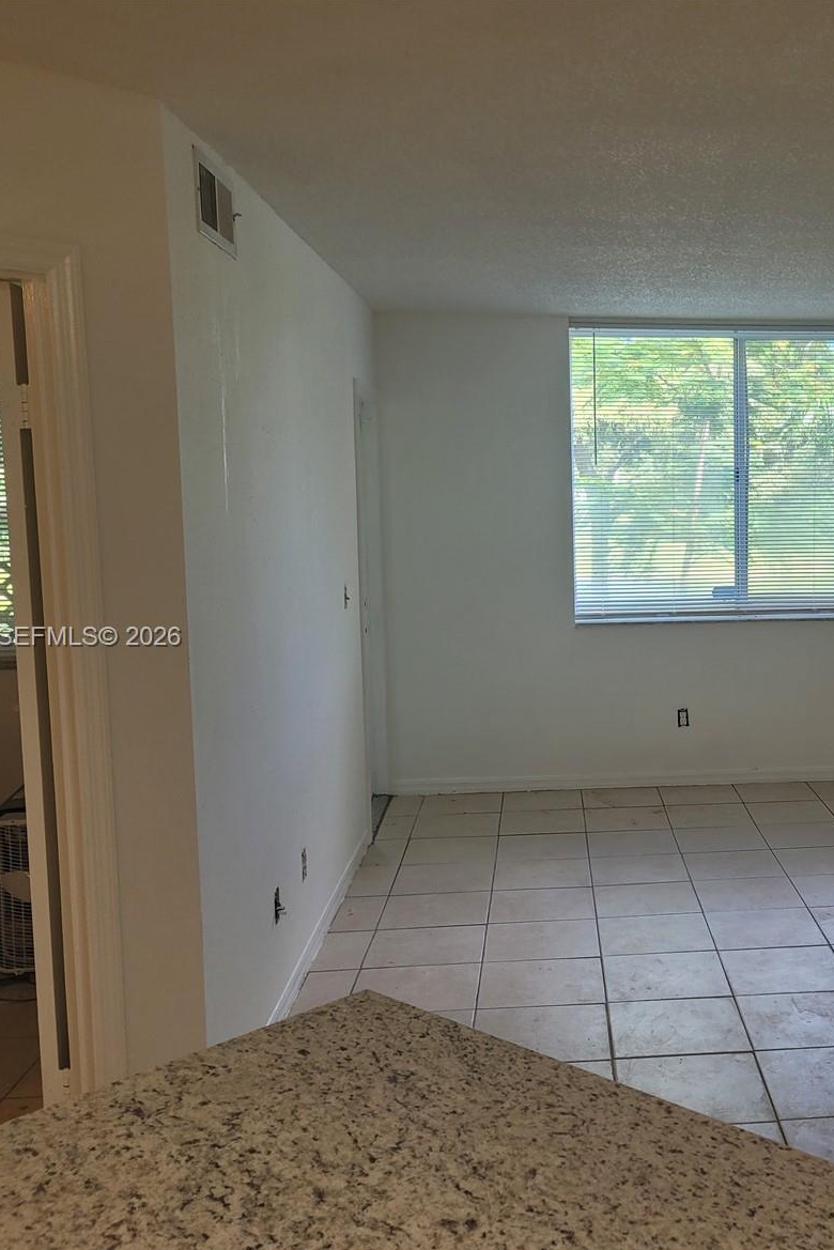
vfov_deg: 51.9
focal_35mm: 37
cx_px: 704
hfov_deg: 34.5
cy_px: 638
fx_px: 1285
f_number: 1.8
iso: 80
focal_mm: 5.4
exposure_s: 1/120
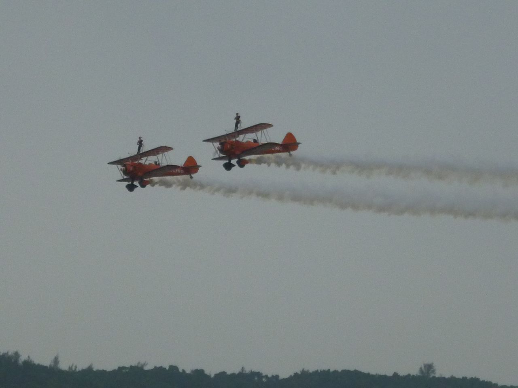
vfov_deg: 6.2
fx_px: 3561
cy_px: 194
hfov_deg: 8.3
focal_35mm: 238
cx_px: 259
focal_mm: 20
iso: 200
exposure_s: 1/500
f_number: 6.5
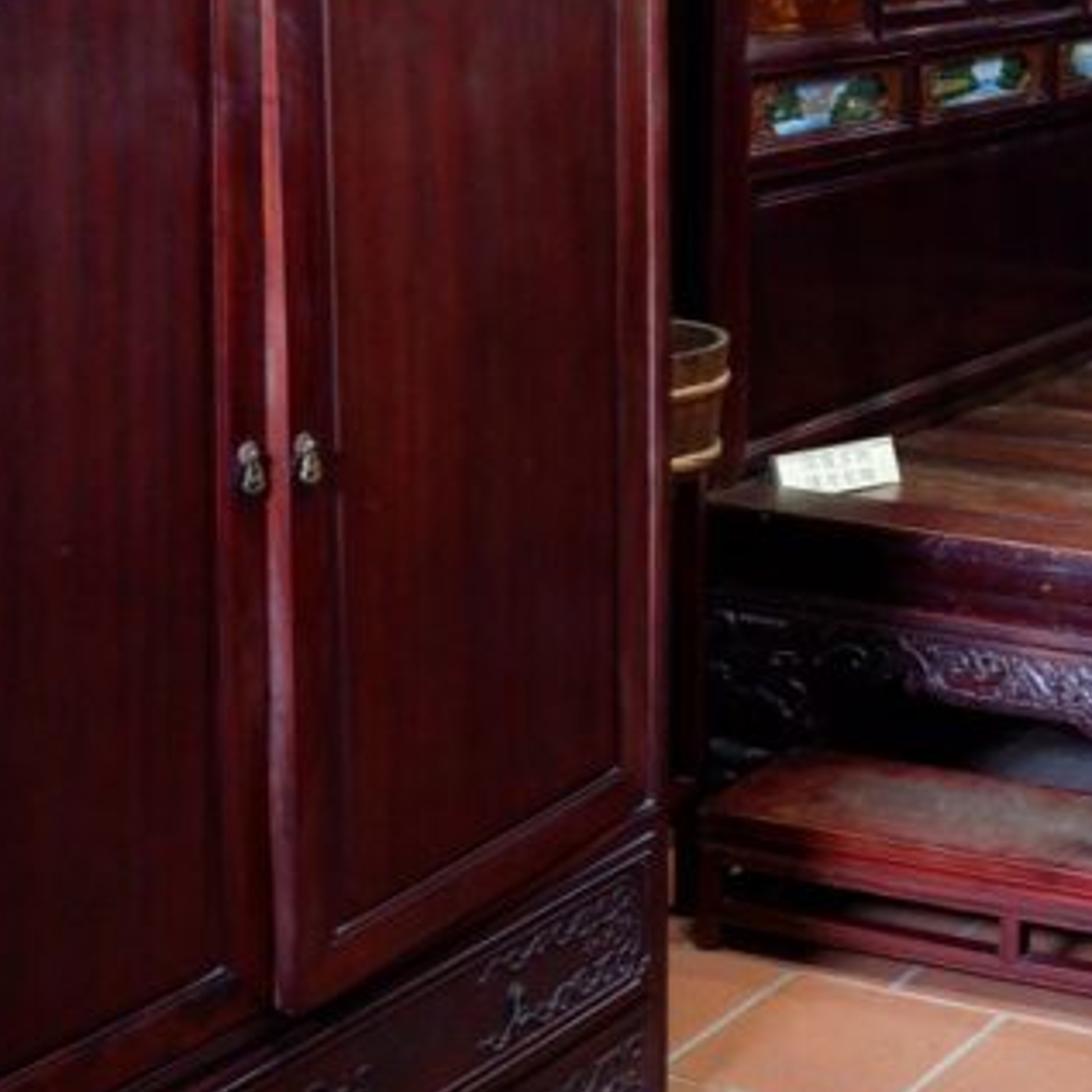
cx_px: 1275
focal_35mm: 71
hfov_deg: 22.6
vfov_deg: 23.2
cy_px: -38
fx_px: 2534
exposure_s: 1/34
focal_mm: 15.6
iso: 2500
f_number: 3.5
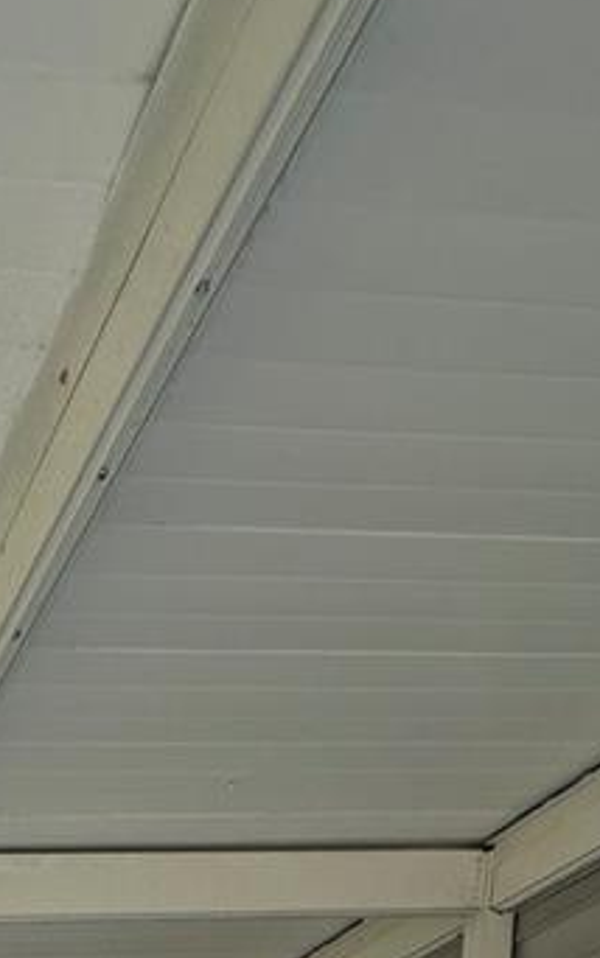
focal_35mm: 52
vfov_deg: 23.8
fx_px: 1359
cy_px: 1636
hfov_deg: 22.7
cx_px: -143
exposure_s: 1/790
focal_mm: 2.22
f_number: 2.2
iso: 50
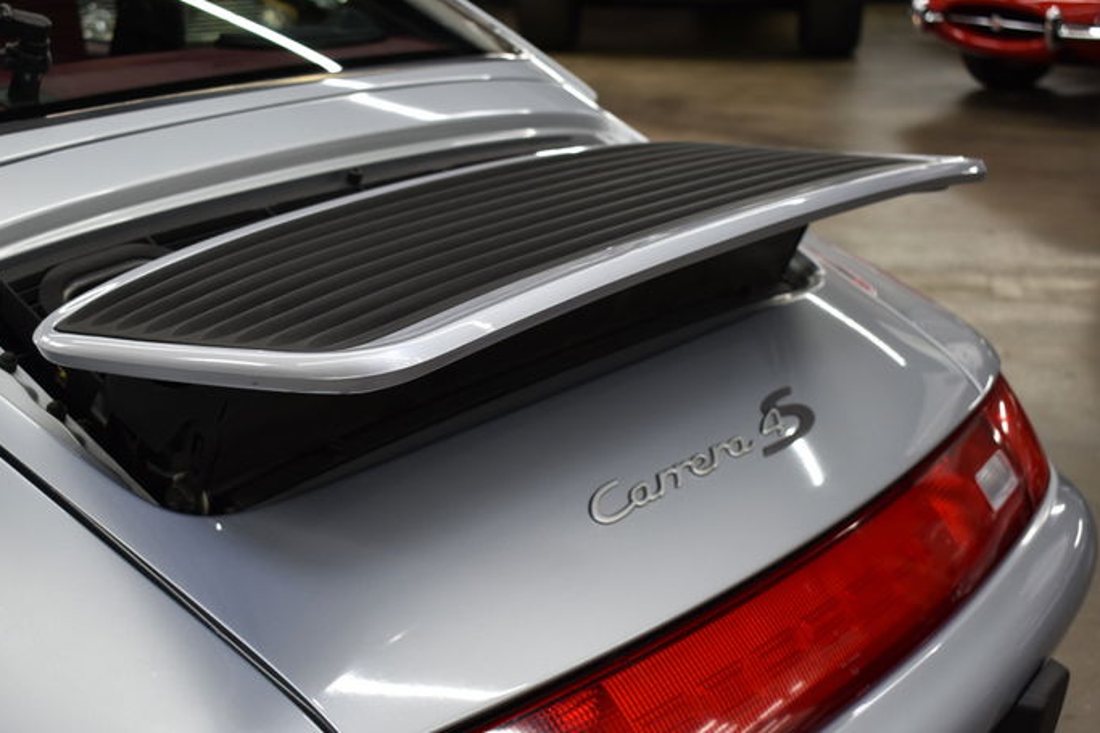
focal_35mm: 54
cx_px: 485
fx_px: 1649
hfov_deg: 36.8
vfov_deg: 25.0
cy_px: 385
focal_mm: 32
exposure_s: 1/50
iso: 400
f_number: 4.5
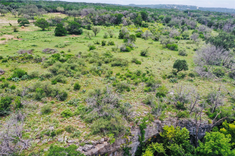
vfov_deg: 46.4
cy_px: 78
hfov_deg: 65.5
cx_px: 118
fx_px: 183
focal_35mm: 28
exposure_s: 1/320
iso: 100
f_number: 5.6
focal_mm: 10.26
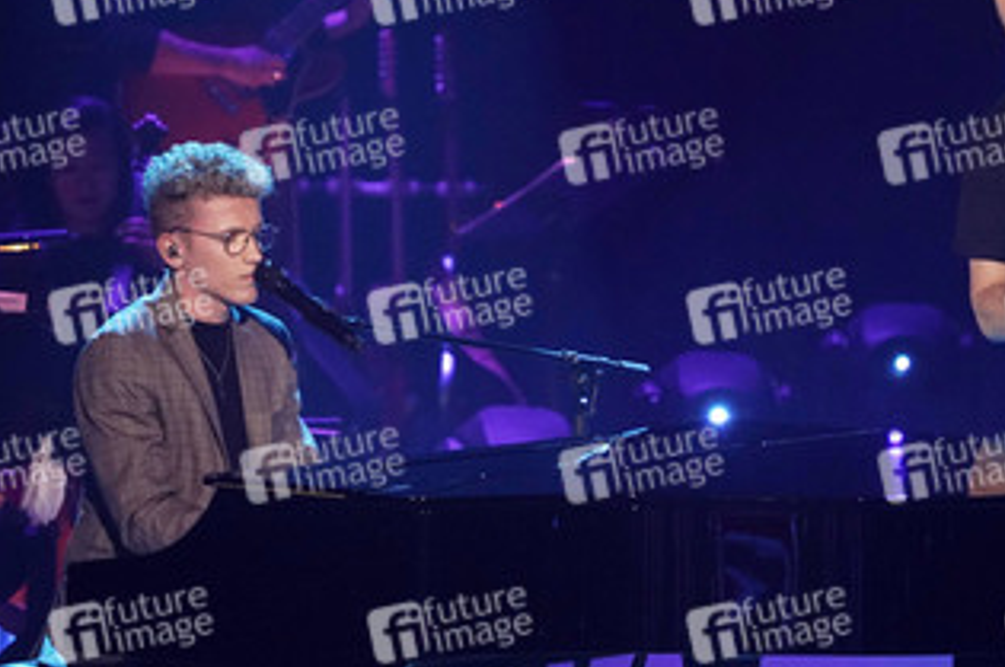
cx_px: 684
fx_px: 14578
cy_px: 227
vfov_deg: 2.6
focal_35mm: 523
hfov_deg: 3.9
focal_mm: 365
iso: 4000
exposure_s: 1/160
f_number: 6.3
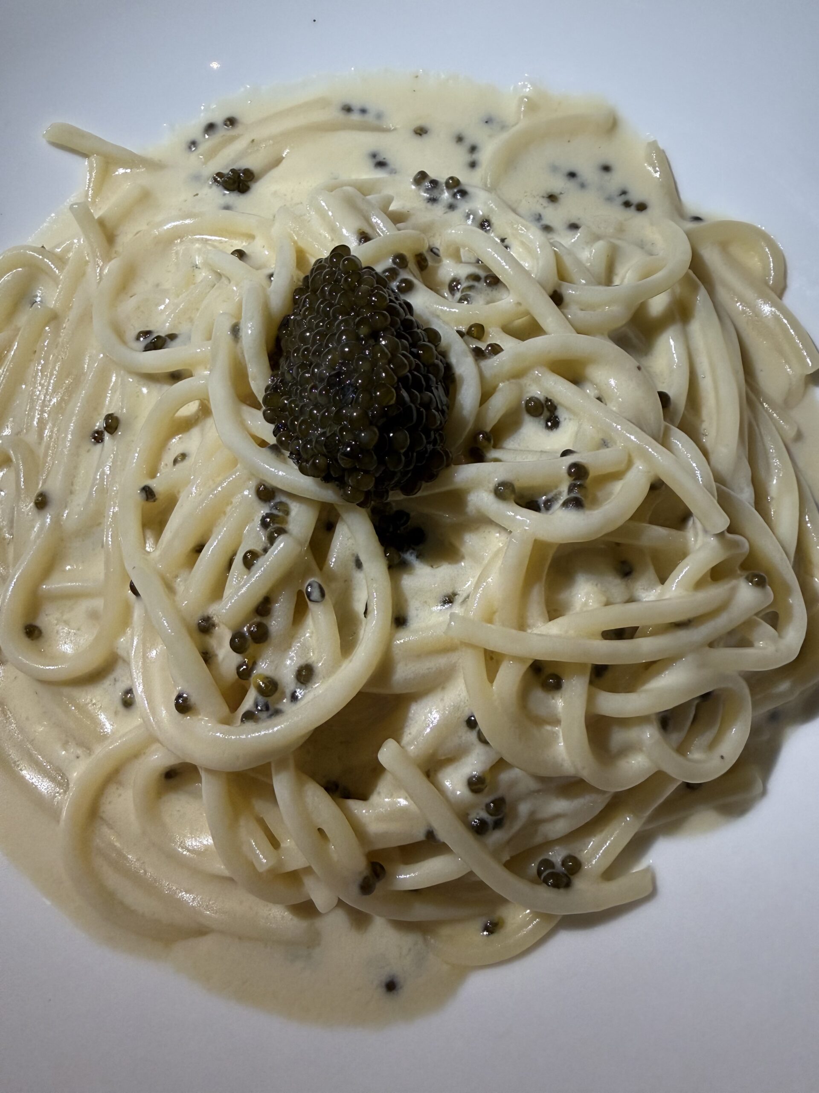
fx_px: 757
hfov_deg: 56.8
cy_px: 546
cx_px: 410
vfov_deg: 71.6
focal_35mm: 24
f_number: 2.2
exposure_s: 1/100
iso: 250
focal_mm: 2.22
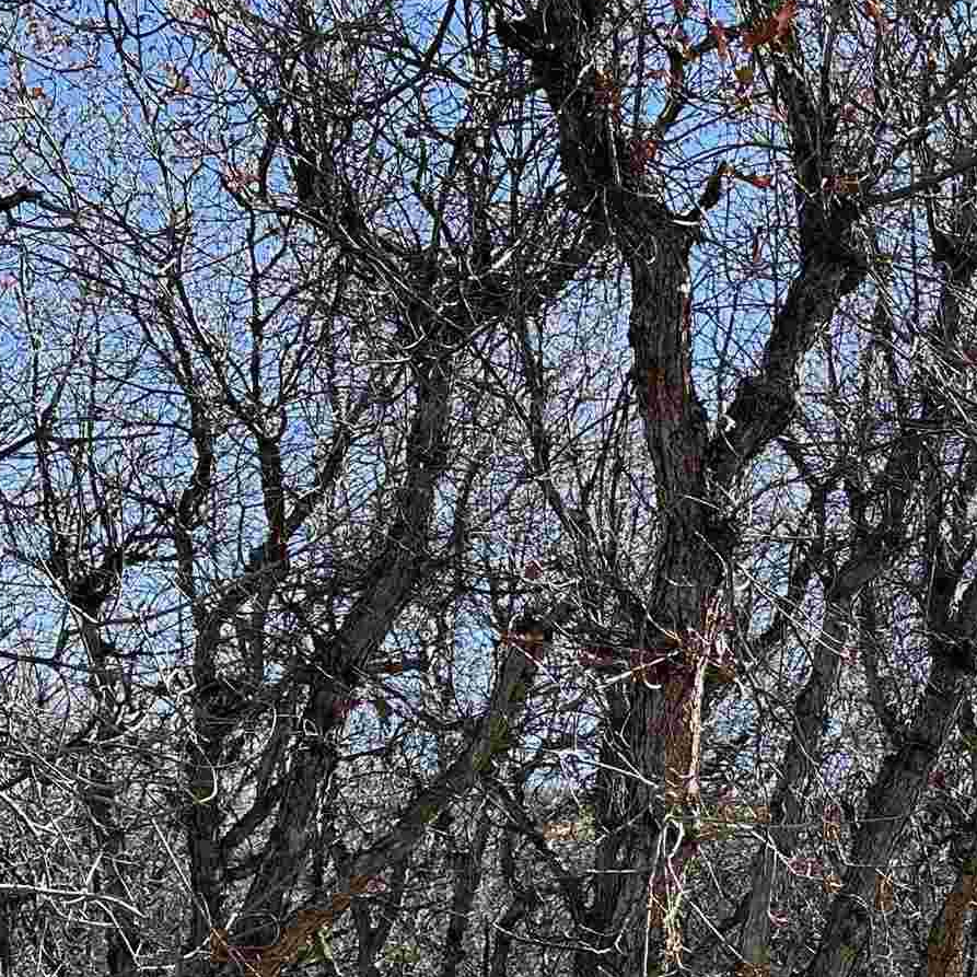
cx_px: 1295
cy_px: 1033
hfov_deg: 21.3
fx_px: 2331
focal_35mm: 73
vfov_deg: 22.5
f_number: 1.78
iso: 80
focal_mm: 6.86
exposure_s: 1/1541
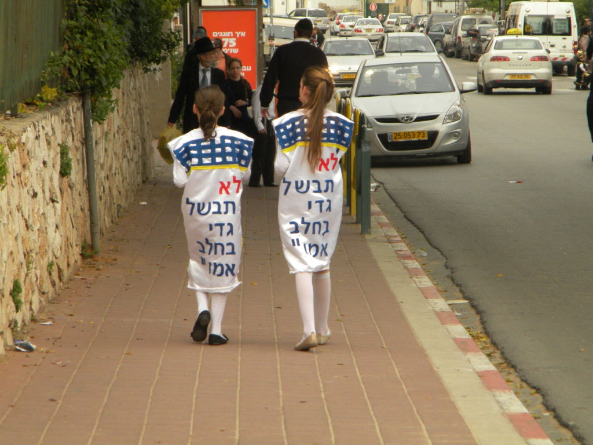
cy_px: 222
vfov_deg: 8.1
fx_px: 3135
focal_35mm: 183
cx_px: 296
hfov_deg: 10.8
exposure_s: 1/500
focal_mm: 33.1
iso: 181
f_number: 5.2
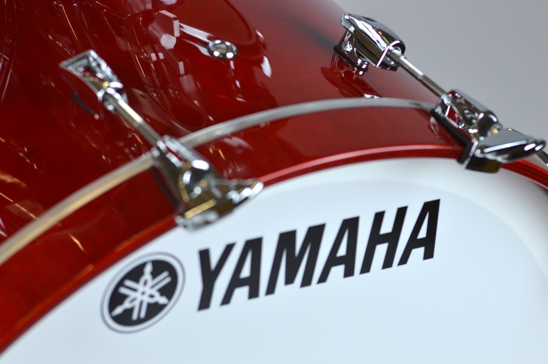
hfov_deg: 13.1
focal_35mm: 158
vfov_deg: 8.7
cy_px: 182
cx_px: 274
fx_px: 2395
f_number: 4.5
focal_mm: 105
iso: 450
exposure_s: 1/160
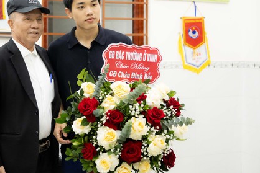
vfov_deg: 26.9
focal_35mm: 50
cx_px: 75
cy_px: 54
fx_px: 360
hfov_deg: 39.0
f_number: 2.8
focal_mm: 32.5
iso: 3200
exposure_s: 1/200
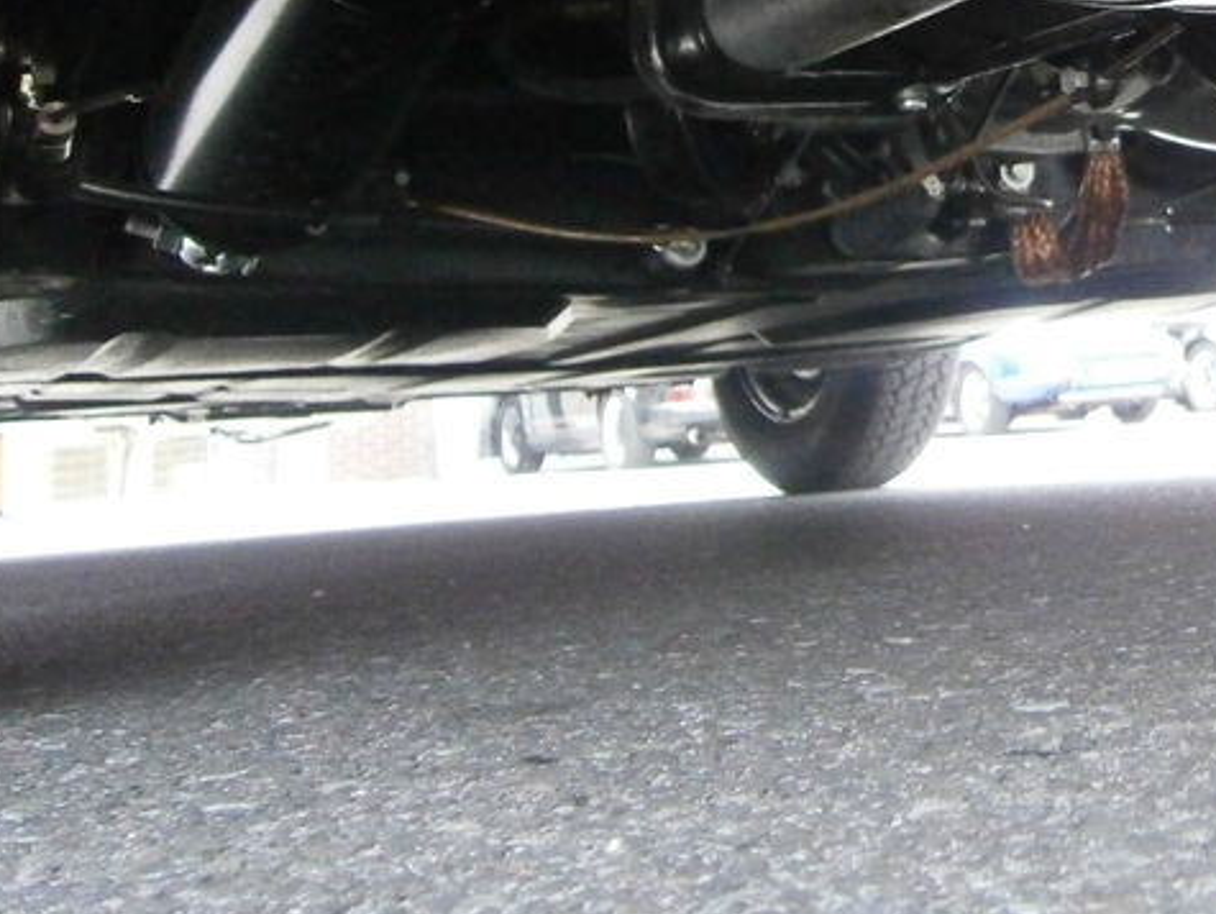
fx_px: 1969
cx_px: 1293
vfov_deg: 24.6
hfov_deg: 31.1
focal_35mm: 56
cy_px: -49
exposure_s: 1/250
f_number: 2.8
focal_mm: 4.7
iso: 640
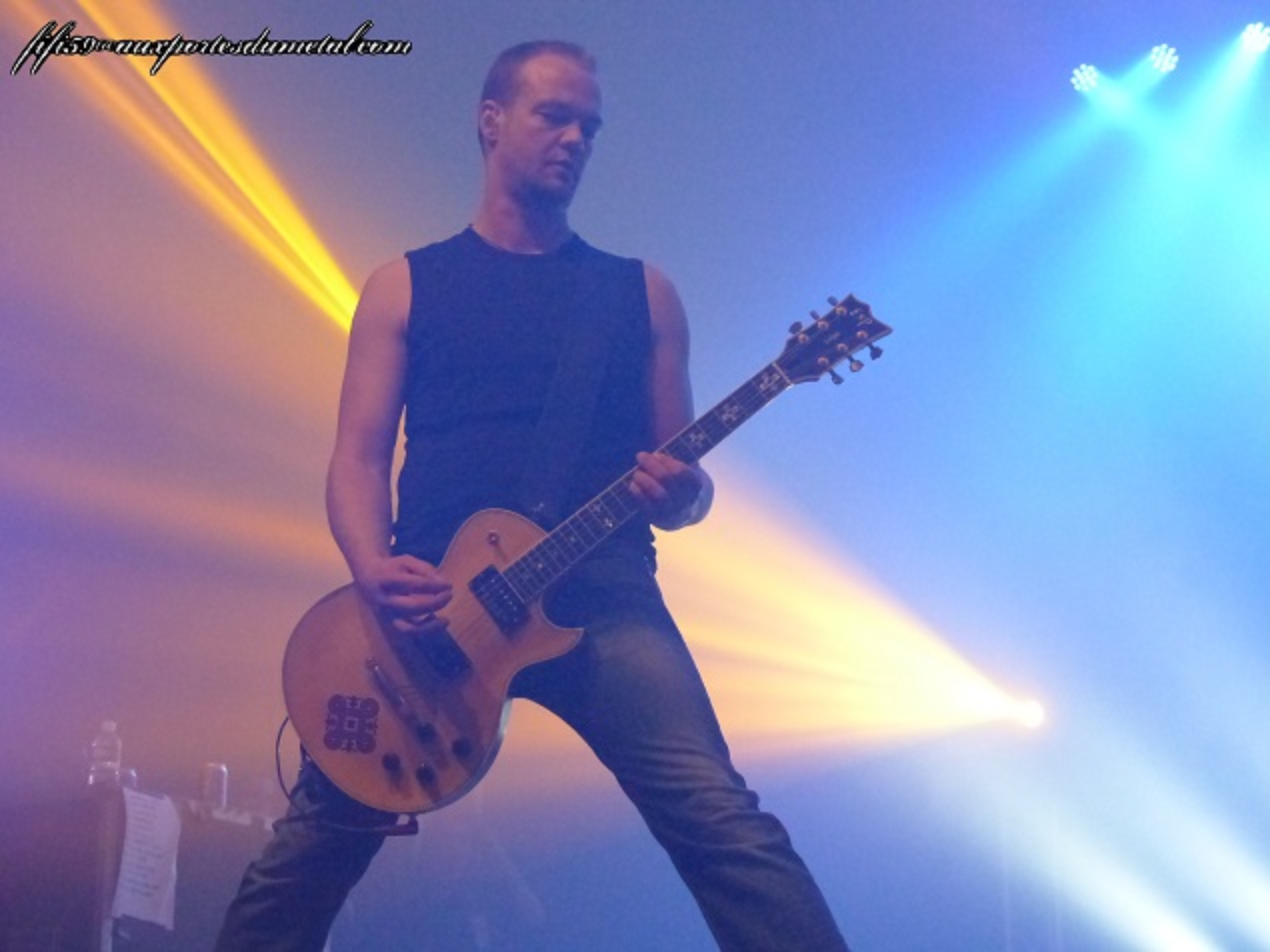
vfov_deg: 19.6
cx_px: 635
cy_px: 476
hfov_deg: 26.0
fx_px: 2751
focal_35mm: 75
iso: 1250
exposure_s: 1/250
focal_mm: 13.5
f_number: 2.8
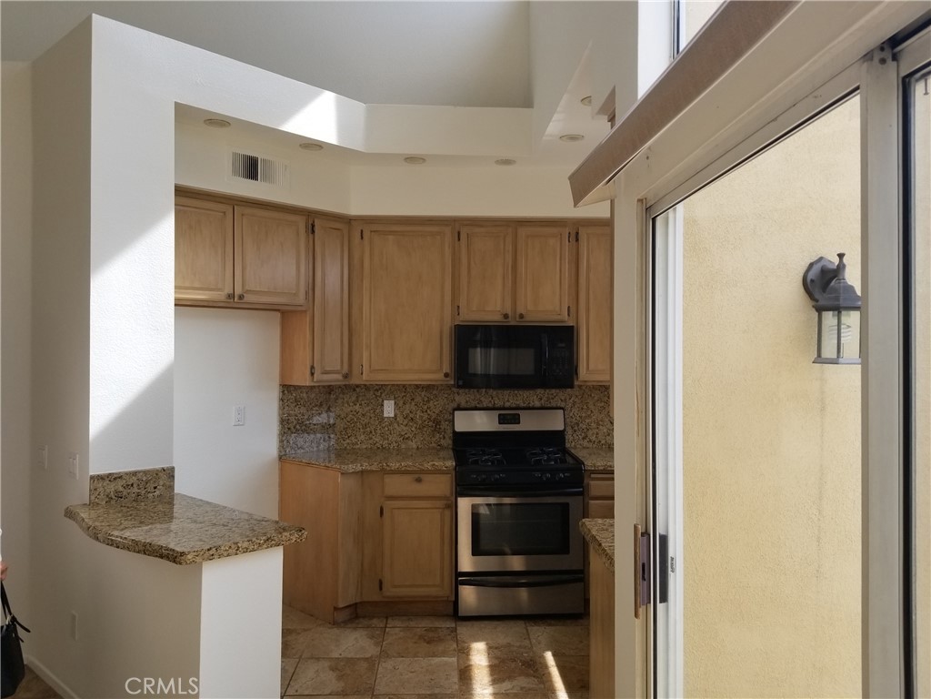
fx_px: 699
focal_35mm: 26
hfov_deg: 67.3
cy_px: 350
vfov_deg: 53.1
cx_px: 466
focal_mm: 4.25
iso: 50
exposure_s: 1/612
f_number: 1.7
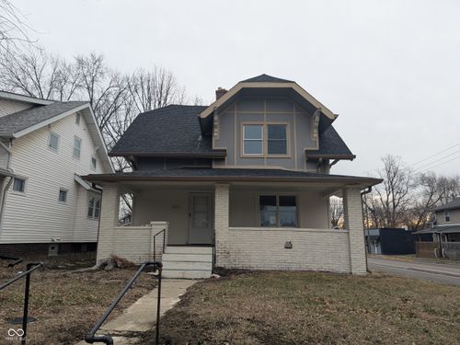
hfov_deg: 71.6
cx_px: 230
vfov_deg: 56.8
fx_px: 319
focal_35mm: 24
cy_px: 172
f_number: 1.85
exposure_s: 1/337
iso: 43
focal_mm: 6.81
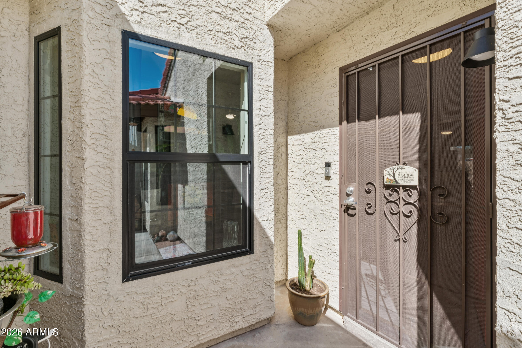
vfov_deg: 72.1
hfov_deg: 95.0
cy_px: 174
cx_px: 261
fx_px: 239
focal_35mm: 16
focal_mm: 16.5
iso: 100
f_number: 22
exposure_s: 1/25
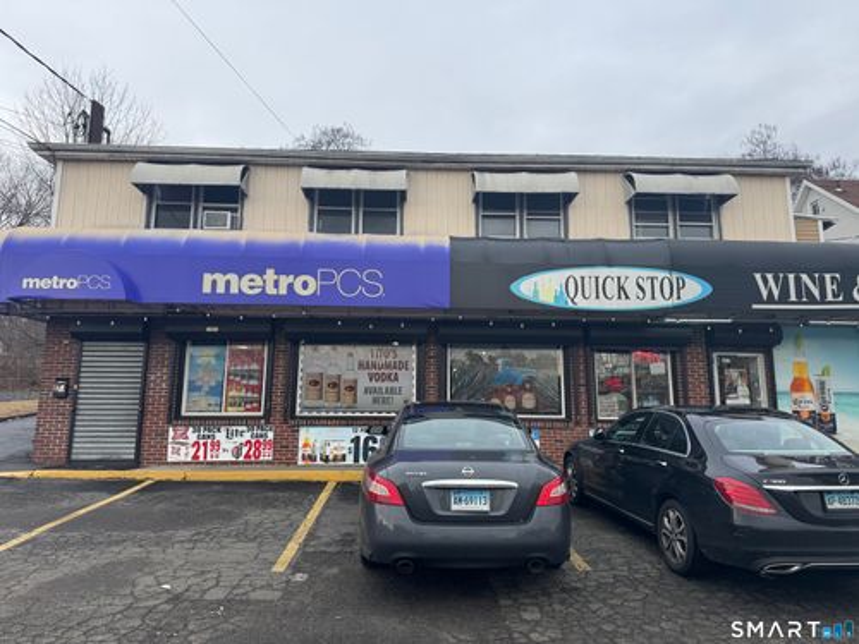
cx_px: 430
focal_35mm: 24
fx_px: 596
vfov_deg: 56.8
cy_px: 322
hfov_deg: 71.6
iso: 80
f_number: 1.78
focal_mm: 6.76
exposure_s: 1/995
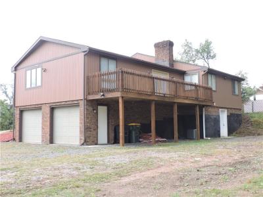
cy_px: 98
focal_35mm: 40
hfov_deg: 46.8
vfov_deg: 36.0
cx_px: 132
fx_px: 304
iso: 140
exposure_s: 1/160
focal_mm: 7.1
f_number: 3.3
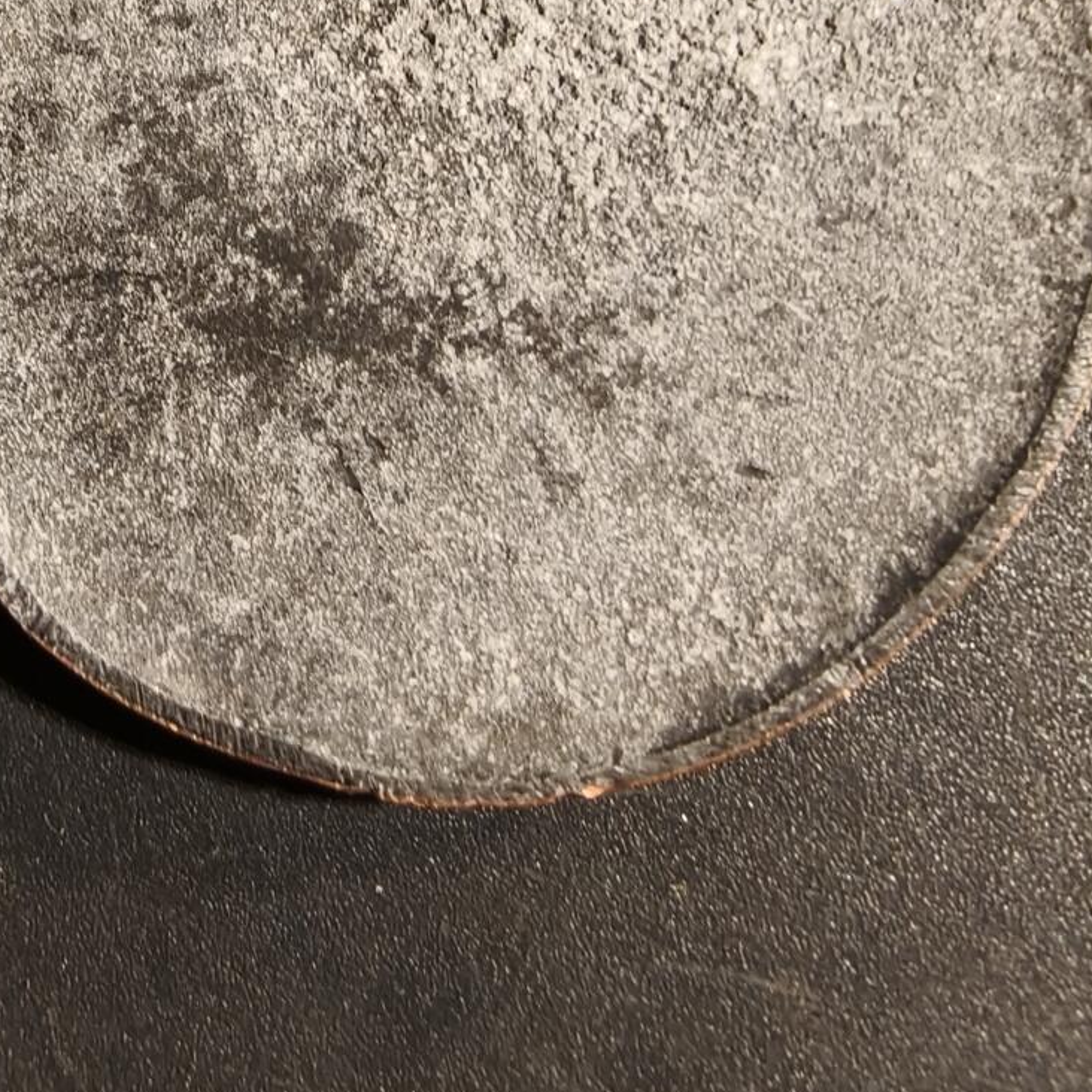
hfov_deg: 33.9
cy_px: 345
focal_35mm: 50
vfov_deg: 33.7
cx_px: 418
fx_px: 1785
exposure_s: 1/100
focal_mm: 2.32
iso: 250
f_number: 2
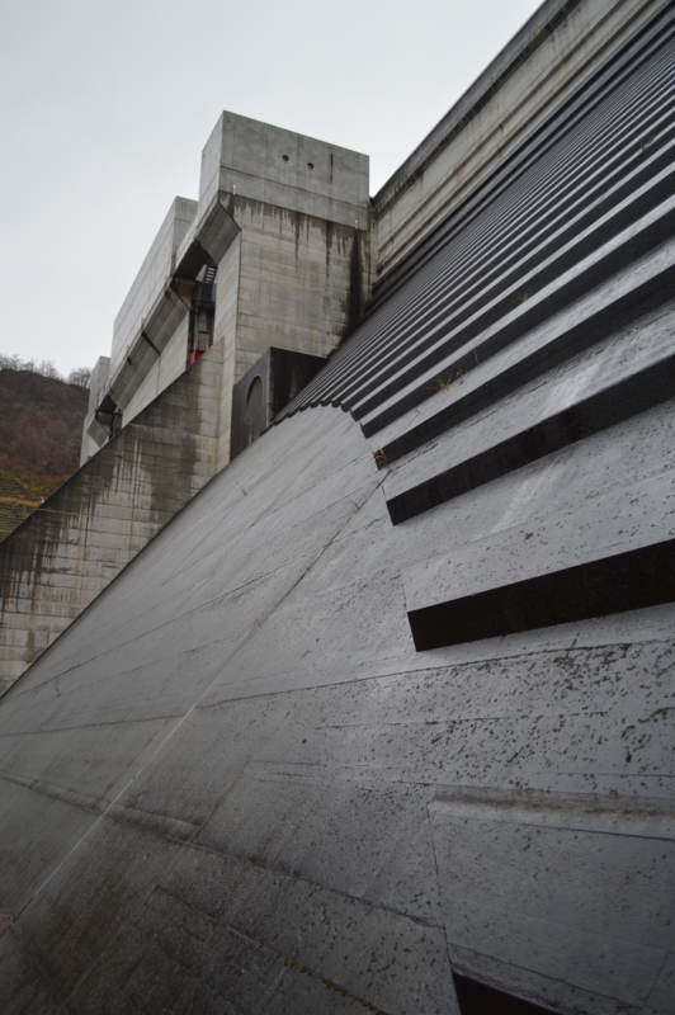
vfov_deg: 62.0
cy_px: 508
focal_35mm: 30
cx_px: 338
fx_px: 845
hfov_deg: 43.5
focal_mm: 20
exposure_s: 1/60
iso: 100
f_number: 4
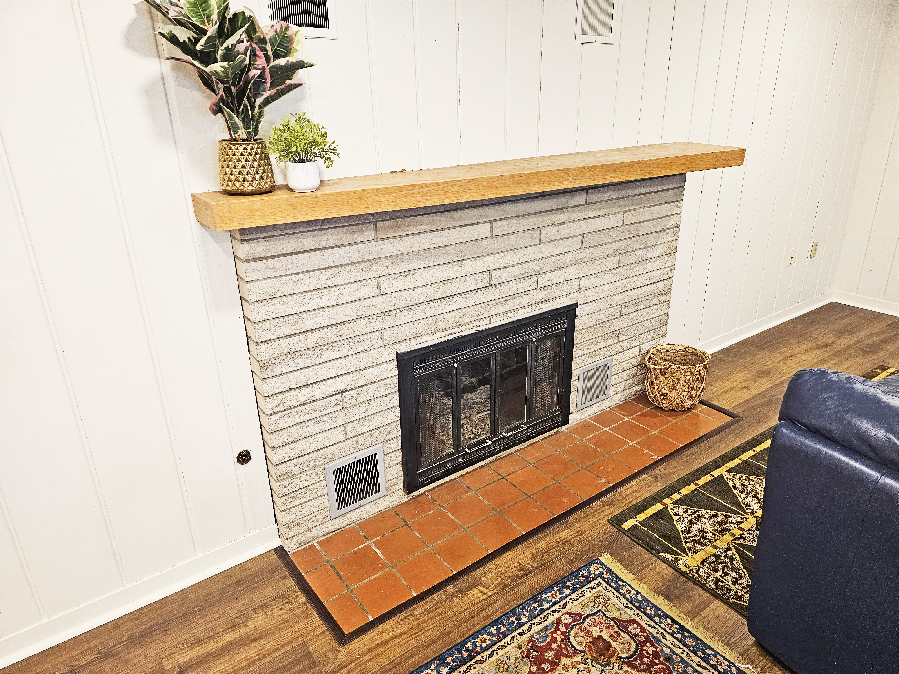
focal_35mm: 23
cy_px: 337
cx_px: 450
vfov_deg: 58.9
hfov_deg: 73.9
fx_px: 597
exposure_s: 1/170
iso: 400
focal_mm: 6.3
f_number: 1.7
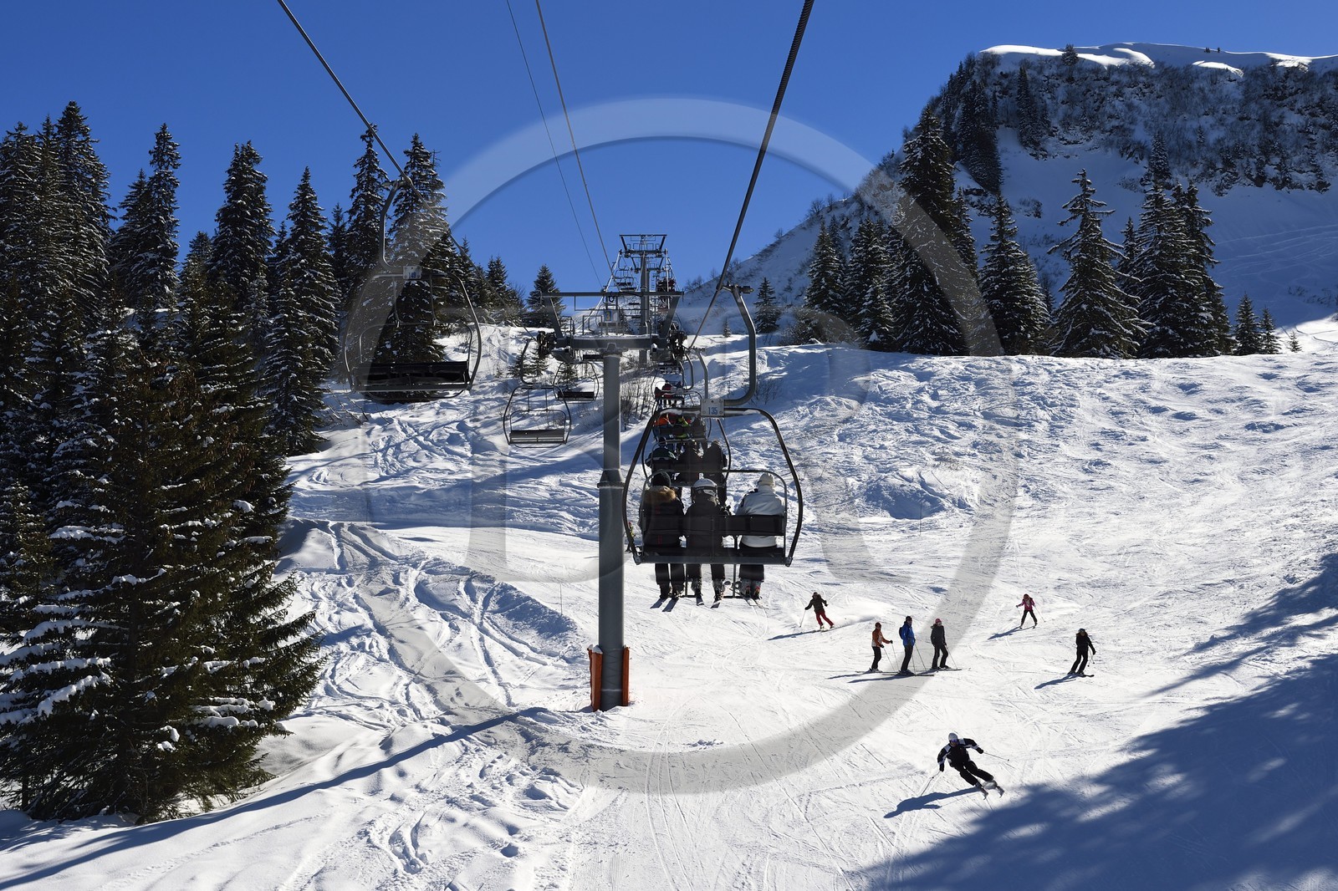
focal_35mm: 42
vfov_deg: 31.9
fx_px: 1561
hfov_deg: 46.4
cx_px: 669
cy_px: 446
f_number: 11
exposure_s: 1/400
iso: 200
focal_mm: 42
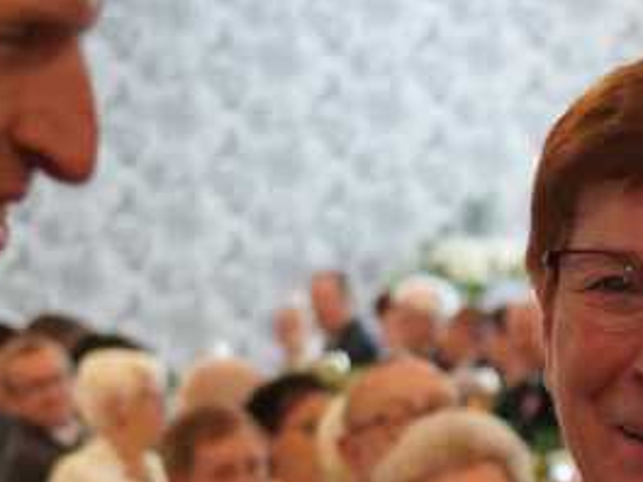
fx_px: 3864
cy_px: 508
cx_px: 726
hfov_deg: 9.4
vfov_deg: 7.1
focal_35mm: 208
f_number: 4
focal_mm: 44
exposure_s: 1/160
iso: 5000
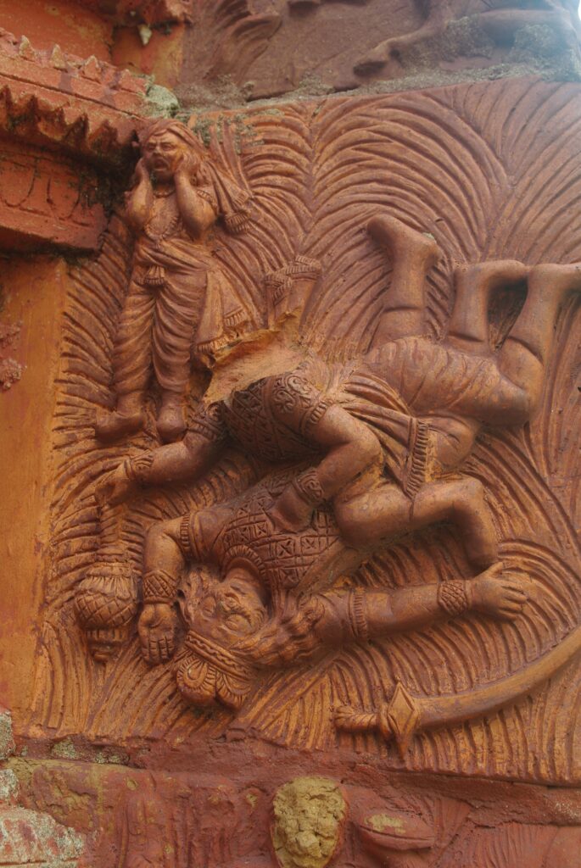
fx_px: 1111
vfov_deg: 42.7
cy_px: 434
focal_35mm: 46
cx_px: 290
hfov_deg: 29.3
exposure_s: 1/20
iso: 100
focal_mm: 30.63
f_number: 9
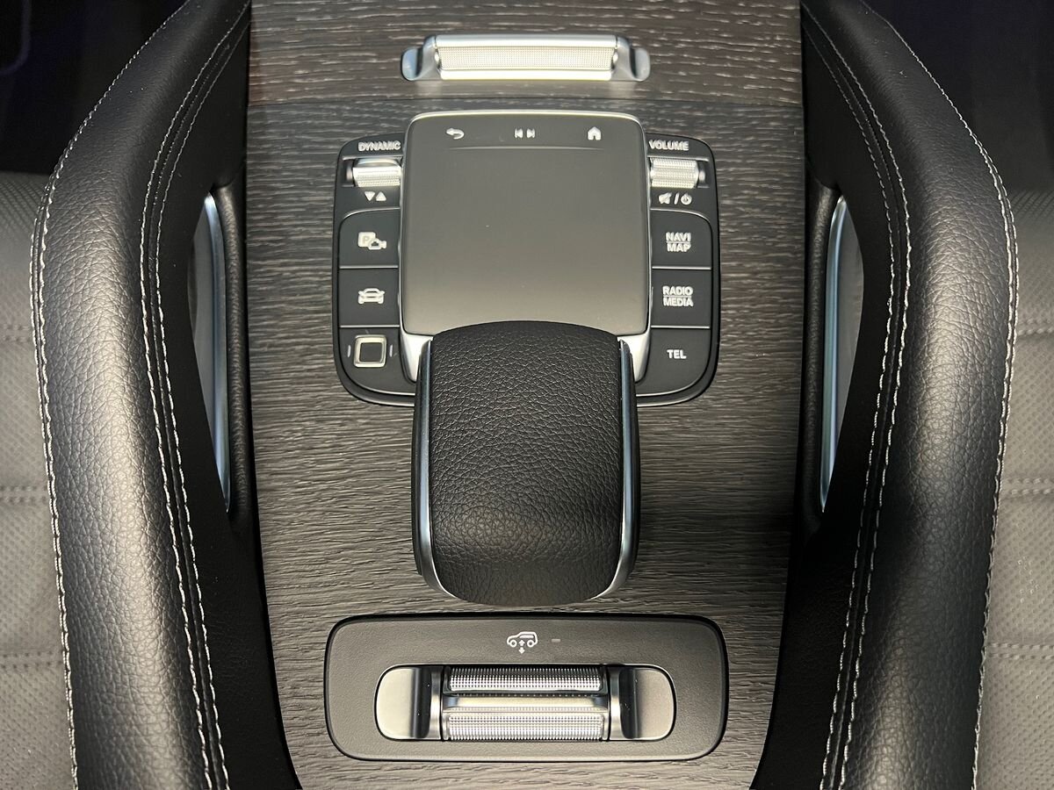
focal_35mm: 26
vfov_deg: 53.1
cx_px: 527
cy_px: 395
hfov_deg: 67.3
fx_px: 792
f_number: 1.5
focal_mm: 5.7
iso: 400
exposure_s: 1/60
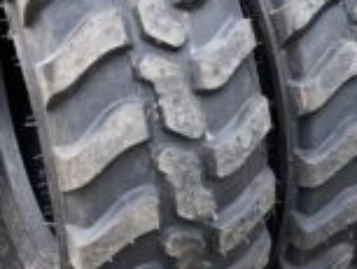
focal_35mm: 73
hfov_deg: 24.0
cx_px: 439
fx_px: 753
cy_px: 120
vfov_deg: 20.2
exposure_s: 1/208
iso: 32
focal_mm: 4.25
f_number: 1.8
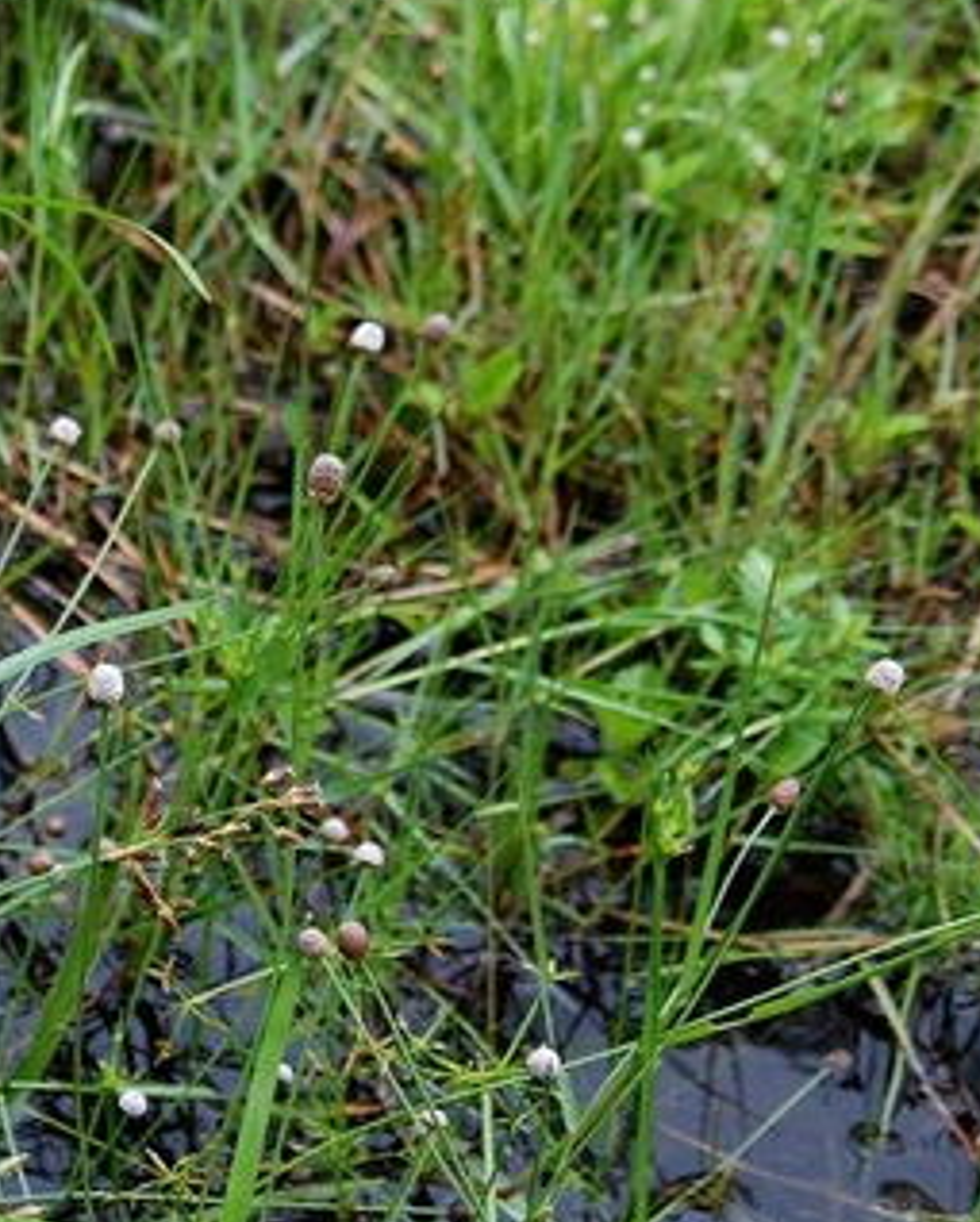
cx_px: -31
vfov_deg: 19.0
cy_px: 623
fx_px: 3657
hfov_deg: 15.0
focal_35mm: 101
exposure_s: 1/320
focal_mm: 38
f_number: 8
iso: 800
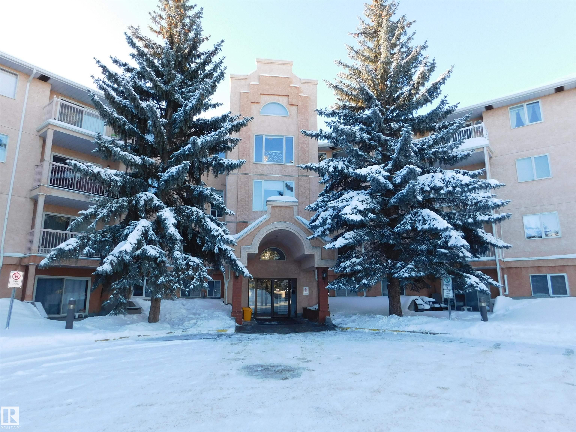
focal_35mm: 23
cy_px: 216
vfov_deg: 58.9
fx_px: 383
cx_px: 288
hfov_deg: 73.9
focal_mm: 4
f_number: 3
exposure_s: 1/320
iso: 125
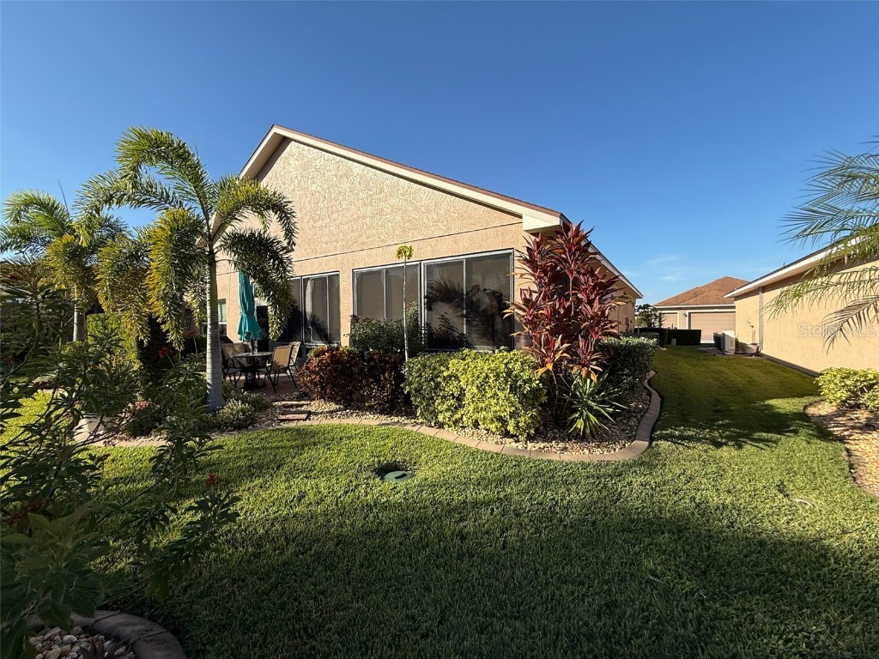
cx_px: 440
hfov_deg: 102.1
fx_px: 356
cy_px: 330
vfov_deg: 85.7
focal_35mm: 14
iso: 50
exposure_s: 1/1431
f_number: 2.2
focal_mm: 2.22
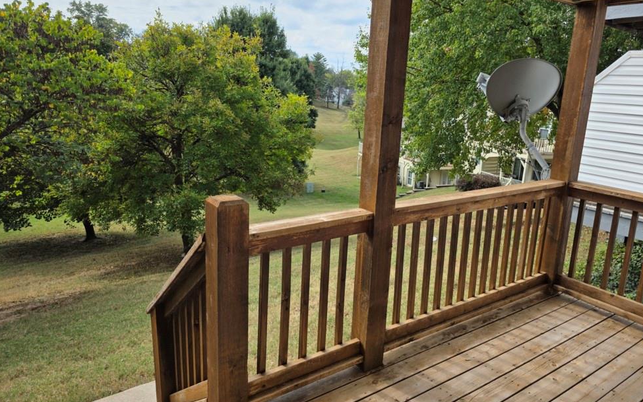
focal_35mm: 25
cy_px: 189
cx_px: 328
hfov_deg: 72.5
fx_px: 438
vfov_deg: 49.2
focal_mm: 6.3
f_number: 1.7
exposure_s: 1/7333
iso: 80
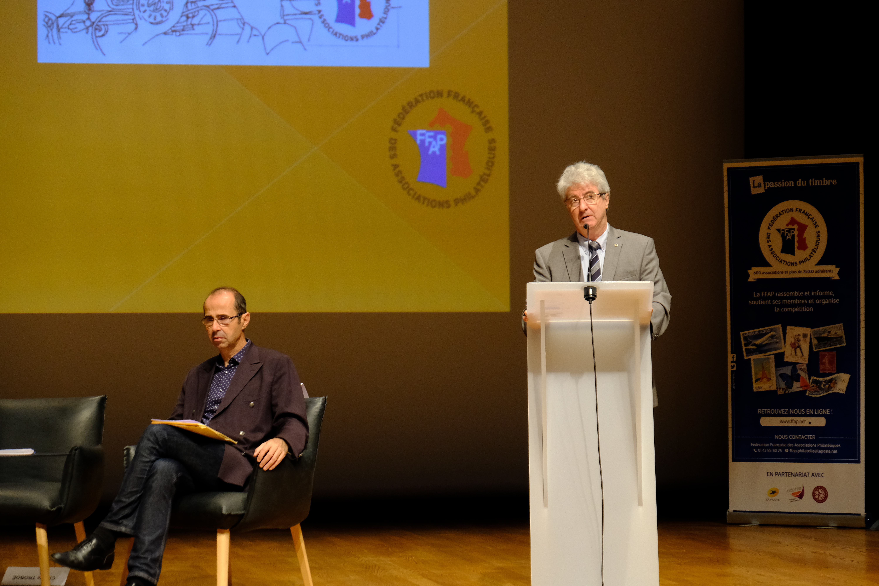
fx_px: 2734
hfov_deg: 18.3
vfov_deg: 12.2
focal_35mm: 112
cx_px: 440
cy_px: 293
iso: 2000
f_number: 5.3
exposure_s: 1/58
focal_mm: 74.4
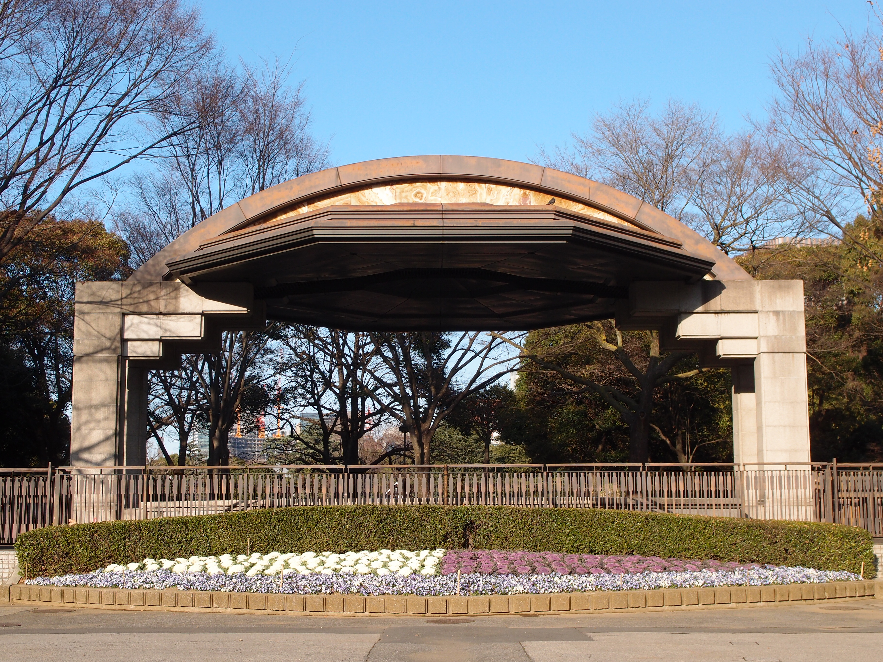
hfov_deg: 41.2
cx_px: 442
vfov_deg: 31.5
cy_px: 331
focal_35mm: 46
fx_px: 1173
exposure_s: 1/640
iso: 100
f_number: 3.5
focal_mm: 9.87
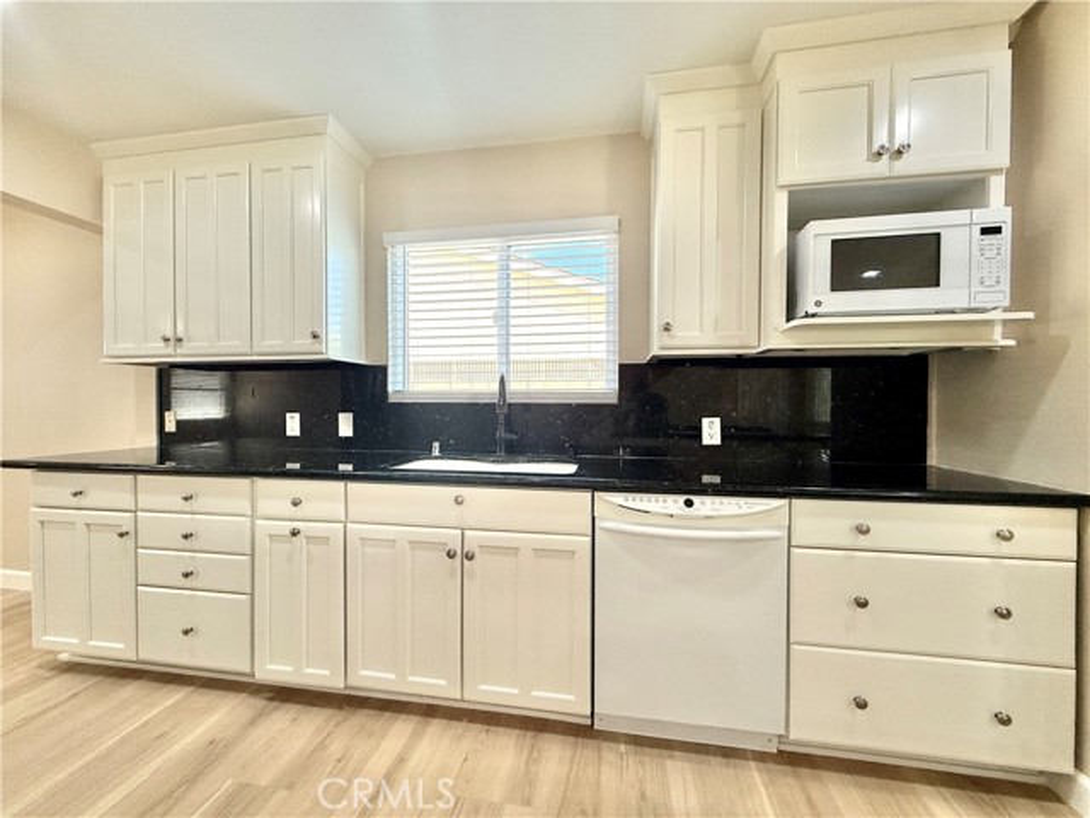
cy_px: 409
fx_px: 441
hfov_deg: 102.1
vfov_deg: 85.7
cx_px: 545
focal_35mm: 14
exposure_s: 1/163
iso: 64
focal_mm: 2.22
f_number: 2.2
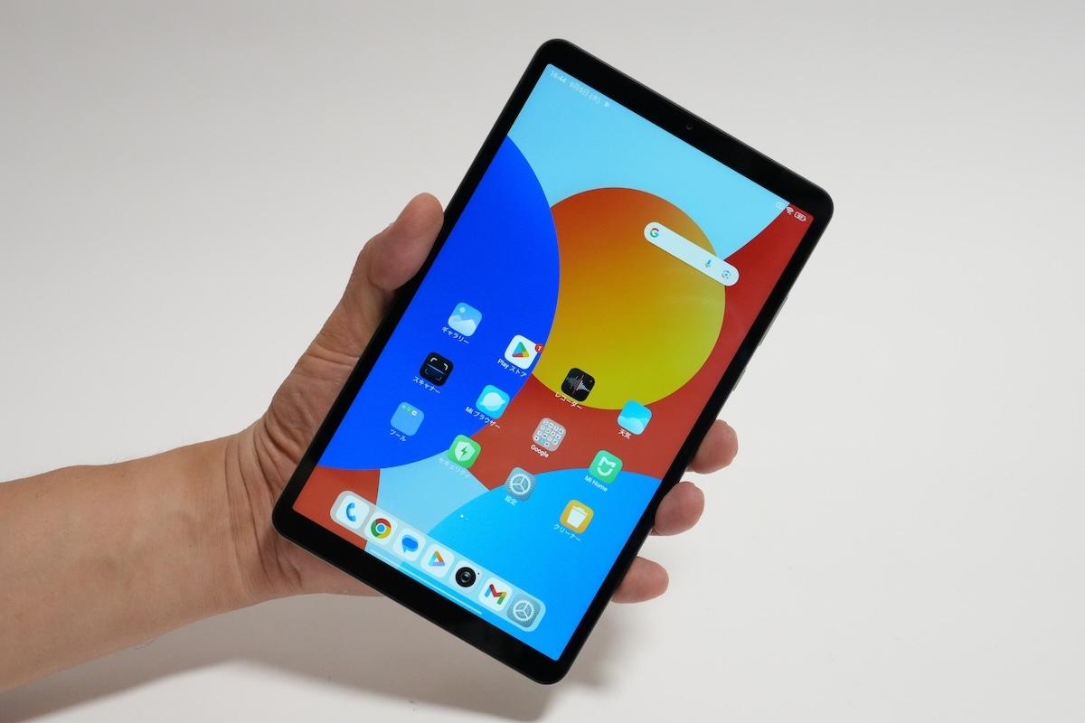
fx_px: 1085
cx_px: 542
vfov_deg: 36.9
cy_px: 362
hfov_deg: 53.1
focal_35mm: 36
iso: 6400
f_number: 10
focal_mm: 36
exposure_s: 1/50
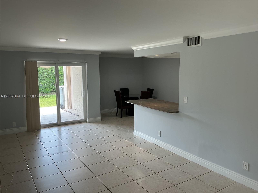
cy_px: 96
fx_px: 216
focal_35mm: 29
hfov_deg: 61.7
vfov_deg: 48.2
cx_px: 129
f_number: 1.8
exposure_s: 1/120
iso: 40
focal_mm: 3
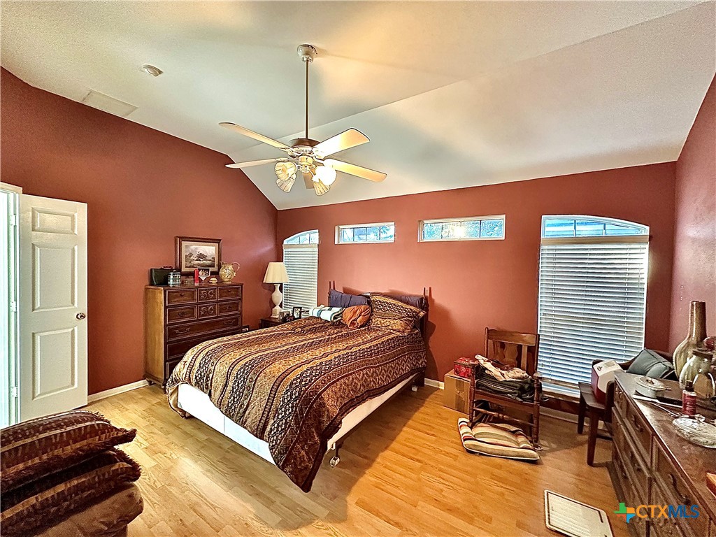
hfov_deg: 102.1
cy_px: 268
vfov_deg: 85.7
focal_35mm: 14
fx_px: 290
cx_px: 358
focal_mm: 2.22
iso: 640
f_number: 2.2
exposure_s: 1/60
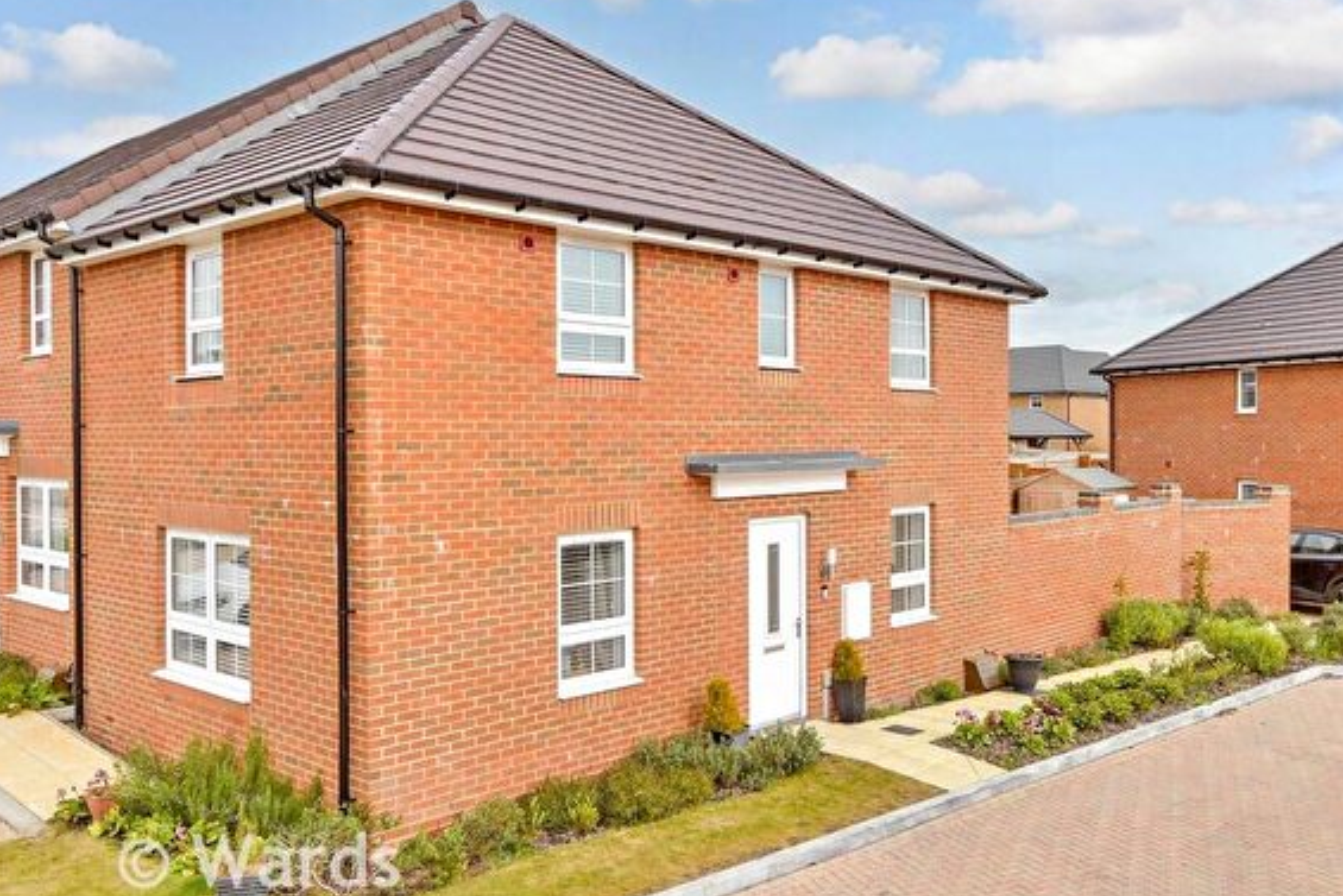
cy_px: 481
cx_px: 658
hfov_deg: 69.4
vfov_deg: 49.5
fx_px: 970
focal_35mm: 26
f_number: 8
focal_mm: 14
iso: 160
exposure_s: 1/200
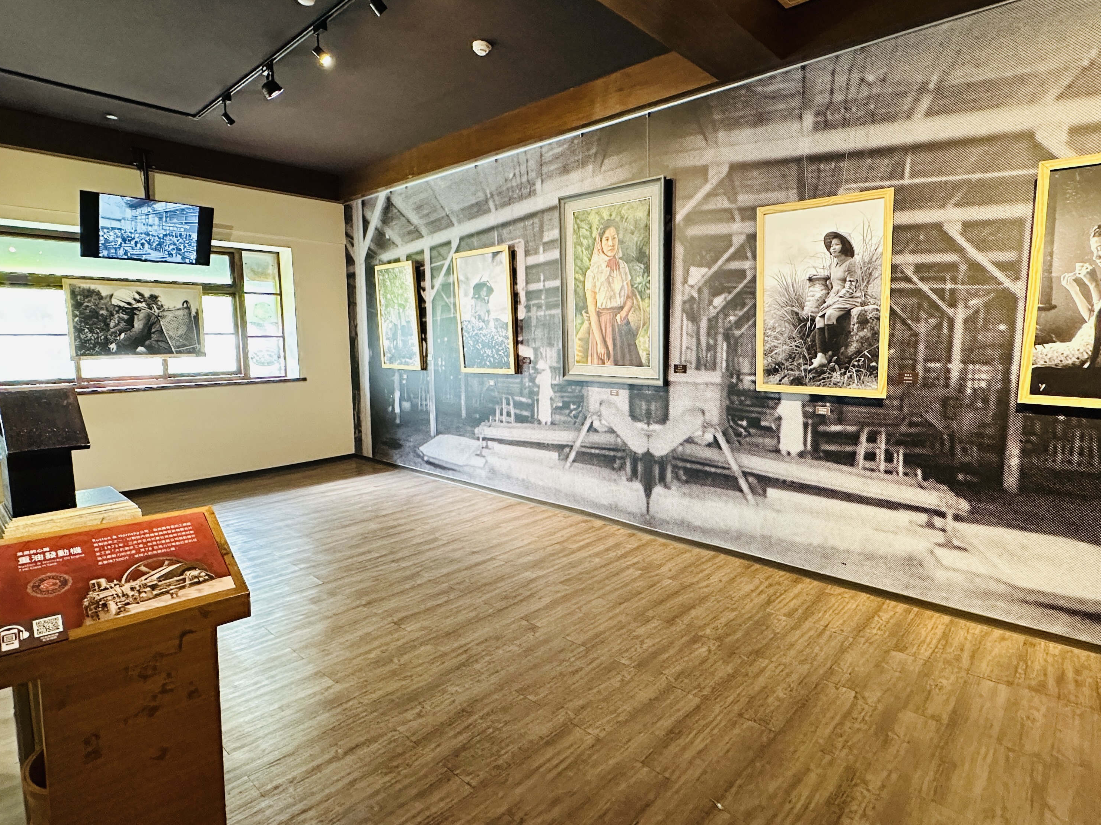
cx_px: 576
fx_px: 604
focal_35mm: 19
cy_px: 405
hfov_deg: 84.6
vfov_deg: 68.7
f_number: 2.2
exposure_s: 1/60
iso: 800
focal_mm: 2.22
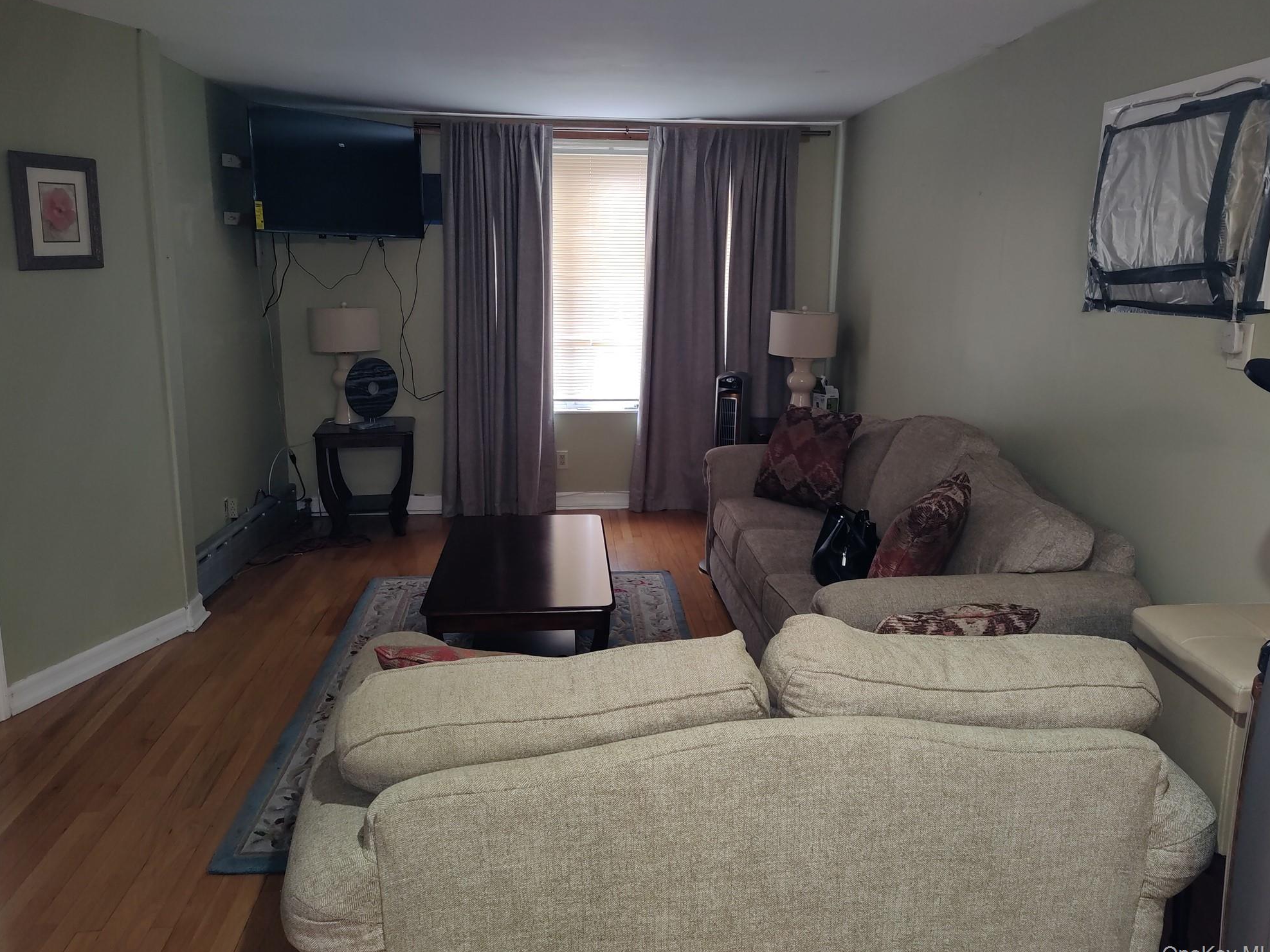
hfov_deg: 63.4
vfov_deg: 49.7
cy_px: 476
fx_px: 1027
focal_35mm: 28
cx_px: 635
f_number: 1.79
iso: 323
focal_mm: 4.71
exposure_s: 1/20
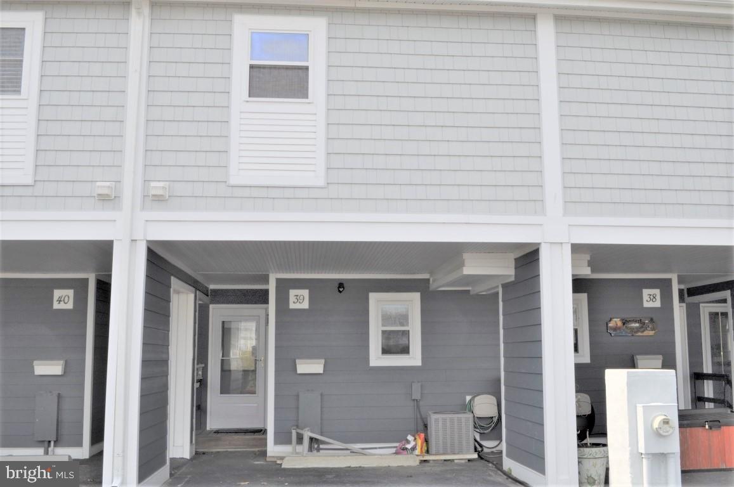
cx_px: 367
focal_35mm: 33
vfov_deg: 39.9
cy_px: 244
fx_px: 672
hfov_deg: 57.3
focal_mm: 22
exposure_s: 1/200
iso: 200
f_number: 14
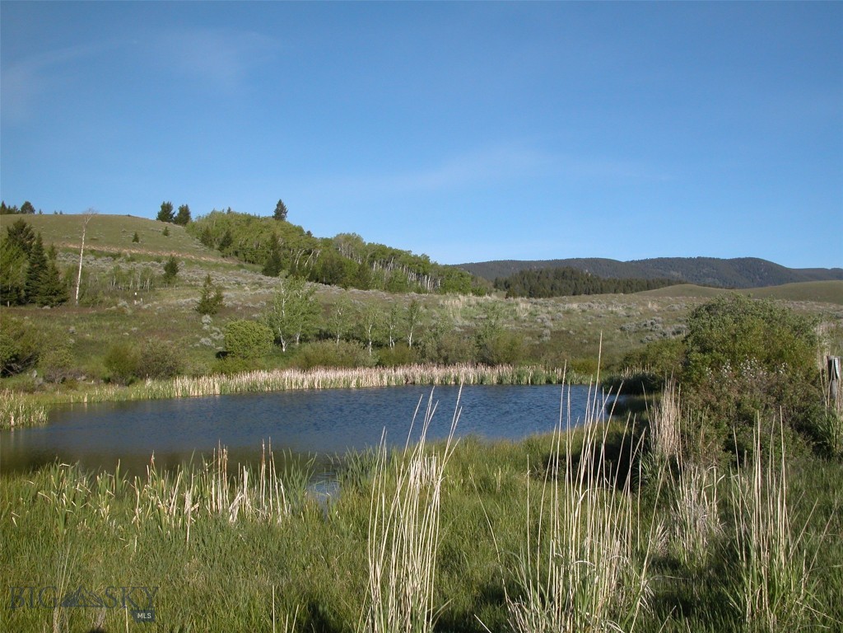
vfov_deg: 41.8
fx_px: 828
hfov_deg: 54.0
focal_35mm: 34
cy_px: 316
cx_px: 422
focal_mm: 8.9
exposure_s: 1/276
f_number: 7.1
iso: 100
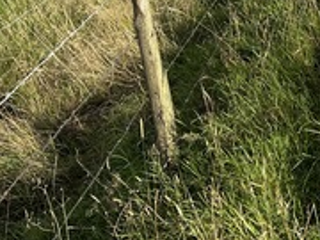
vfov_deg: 16.3
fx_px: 740
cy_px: -155
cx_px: 332
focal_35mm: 80
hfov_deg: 23.2
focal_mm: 6.86
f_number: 1.78
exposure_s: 1/4184
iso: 80
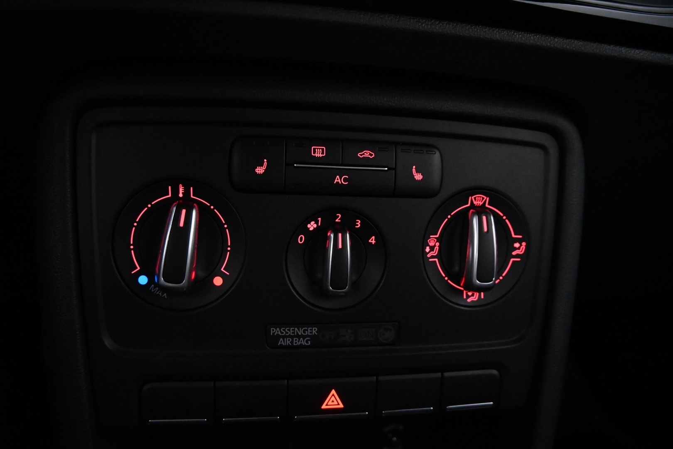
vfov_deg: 18.2
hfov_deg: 27.0
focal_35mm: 75
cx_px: 336
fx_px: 1402
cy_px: 224
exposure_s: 1/80
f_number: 7.1
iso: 7200
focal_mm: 50
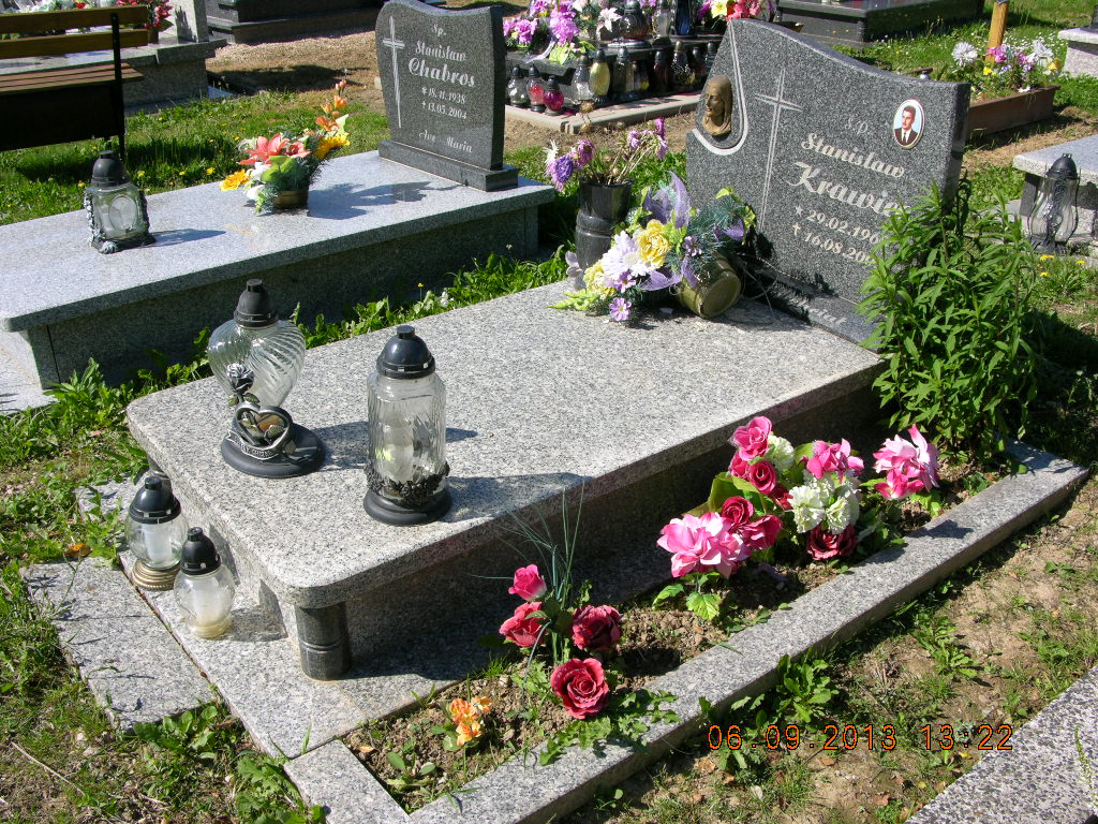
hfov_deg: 52.6
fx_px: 1110
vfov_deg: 40.7
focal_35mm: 35
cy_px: 412
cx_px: 549
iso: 50
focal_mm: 8.9
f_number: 5.6
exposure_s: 1/238
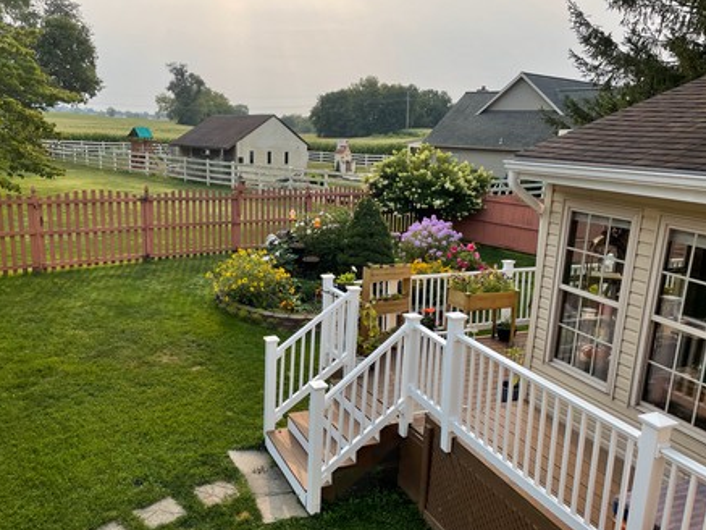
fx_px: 612
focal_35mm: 30
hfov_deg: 59.9
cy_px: 275
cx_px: 321
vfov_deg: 46.8
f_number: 1.6
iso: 32
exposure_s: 1/2618
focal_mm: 4.2
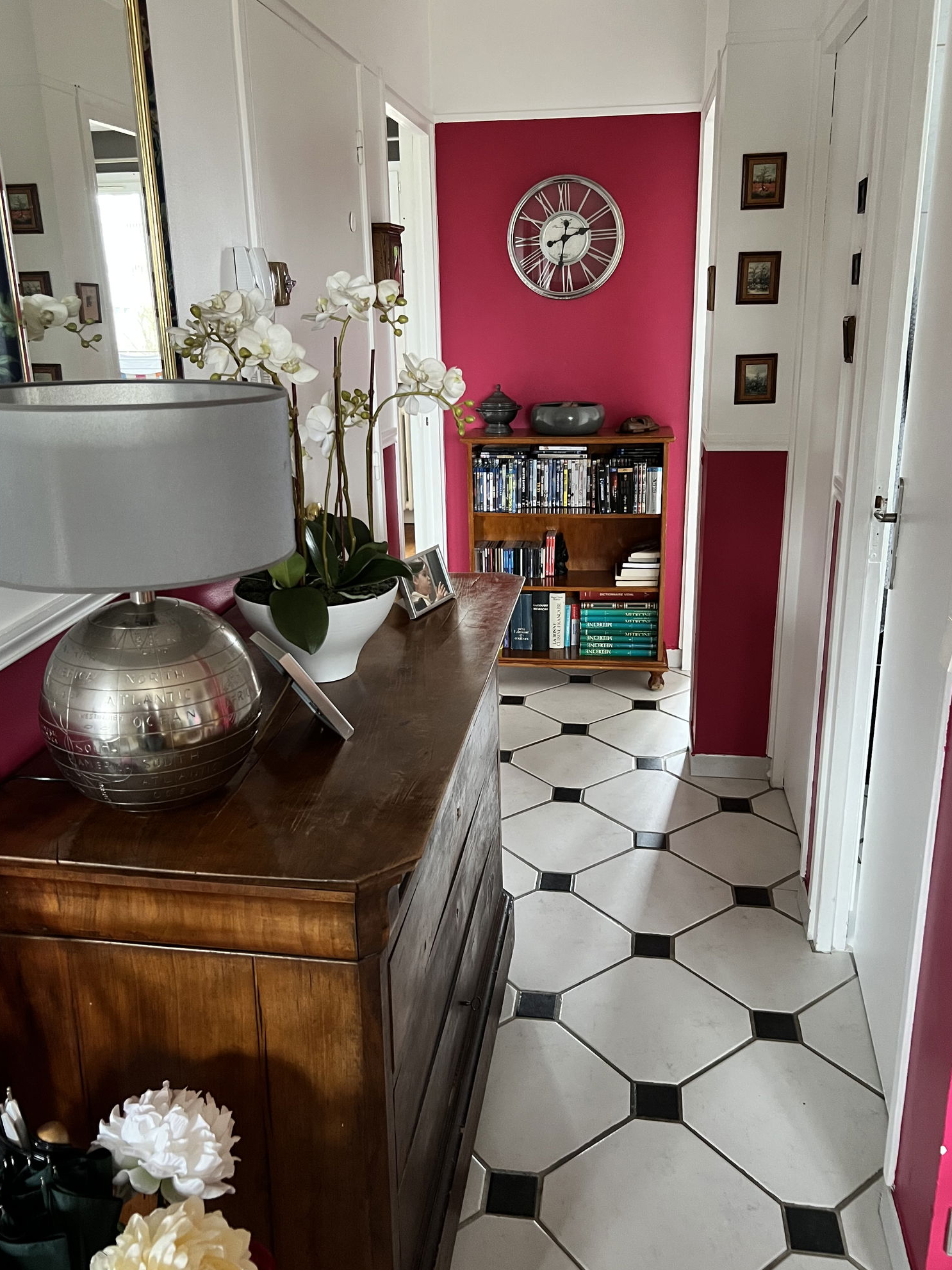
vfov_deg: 63.4
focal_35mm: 28
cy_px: 607
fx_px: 1027
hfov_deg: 49.8
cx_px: 473
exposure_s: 1/48
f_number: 1.5
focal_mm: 5.7
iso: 500
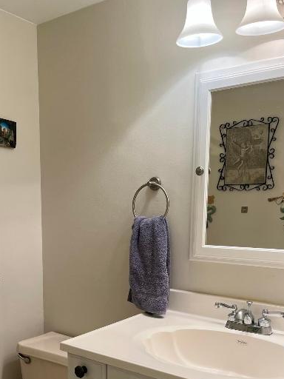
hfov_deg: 36.7
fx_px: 427
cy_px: 272
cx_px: 117
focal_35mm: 39
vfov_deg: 46.6
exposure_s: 1/120
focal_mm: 5.1
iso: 80
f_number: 1.6
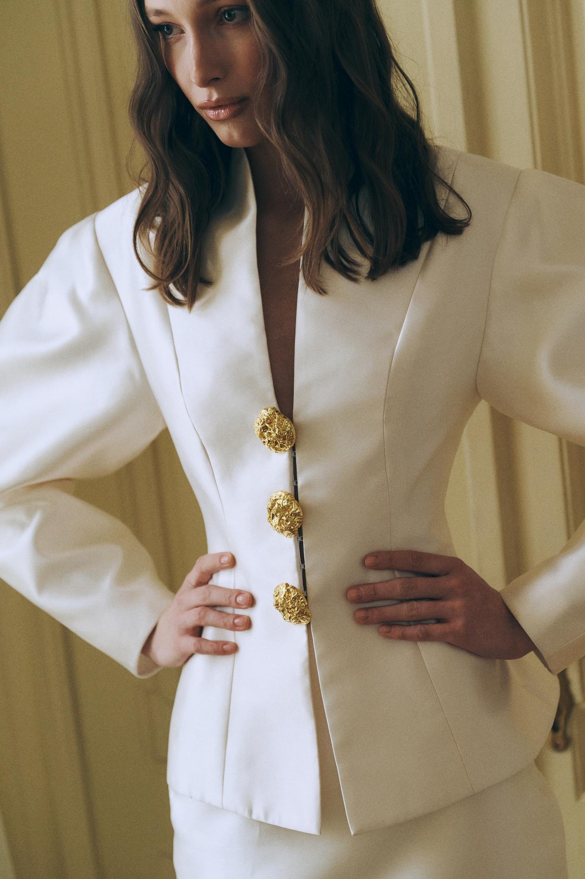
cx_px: 298
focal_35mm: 74
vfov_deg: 27.4
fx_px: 1806
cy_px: 437
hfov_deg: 18.4
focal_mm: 70
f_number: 2.8
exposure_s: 1/500
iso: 800
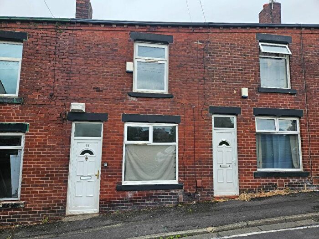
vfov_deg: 58.9
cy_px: 120
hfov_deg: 73.9
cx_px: 160
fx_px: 212
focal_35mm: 23
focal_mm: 5.4
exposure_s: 1/1135
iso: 40
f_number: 1.8
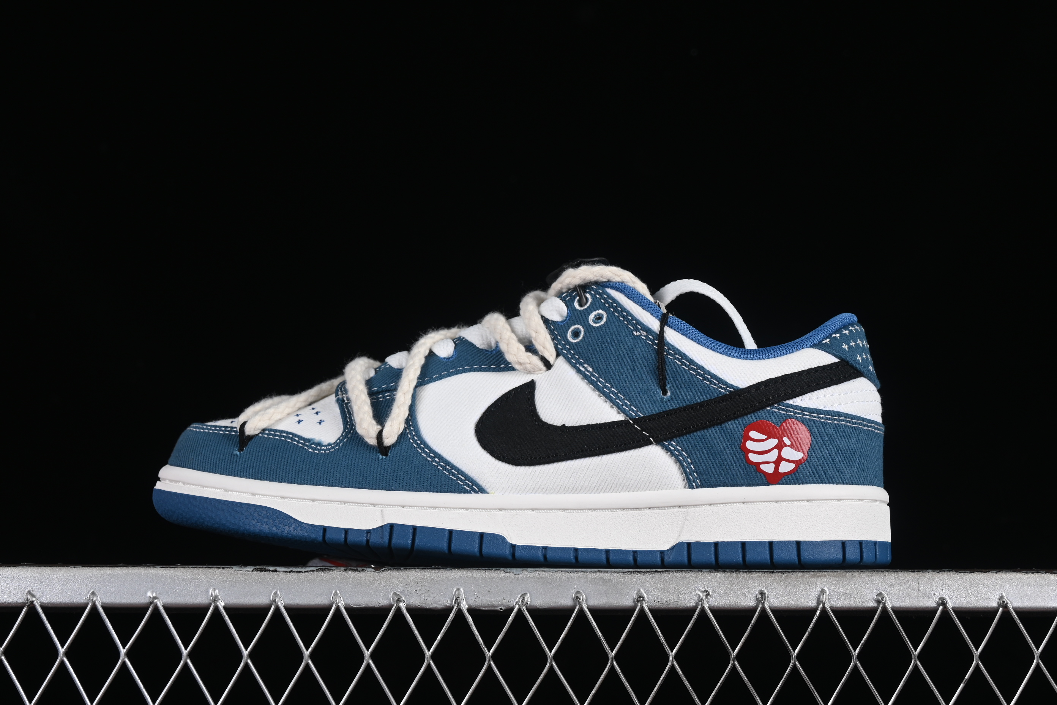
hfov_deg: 27.0
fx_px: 2202
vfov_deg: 18.2
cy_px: 352
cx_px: 528
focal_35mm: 75
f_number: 8
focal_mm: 50
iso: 160
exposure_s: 1/60
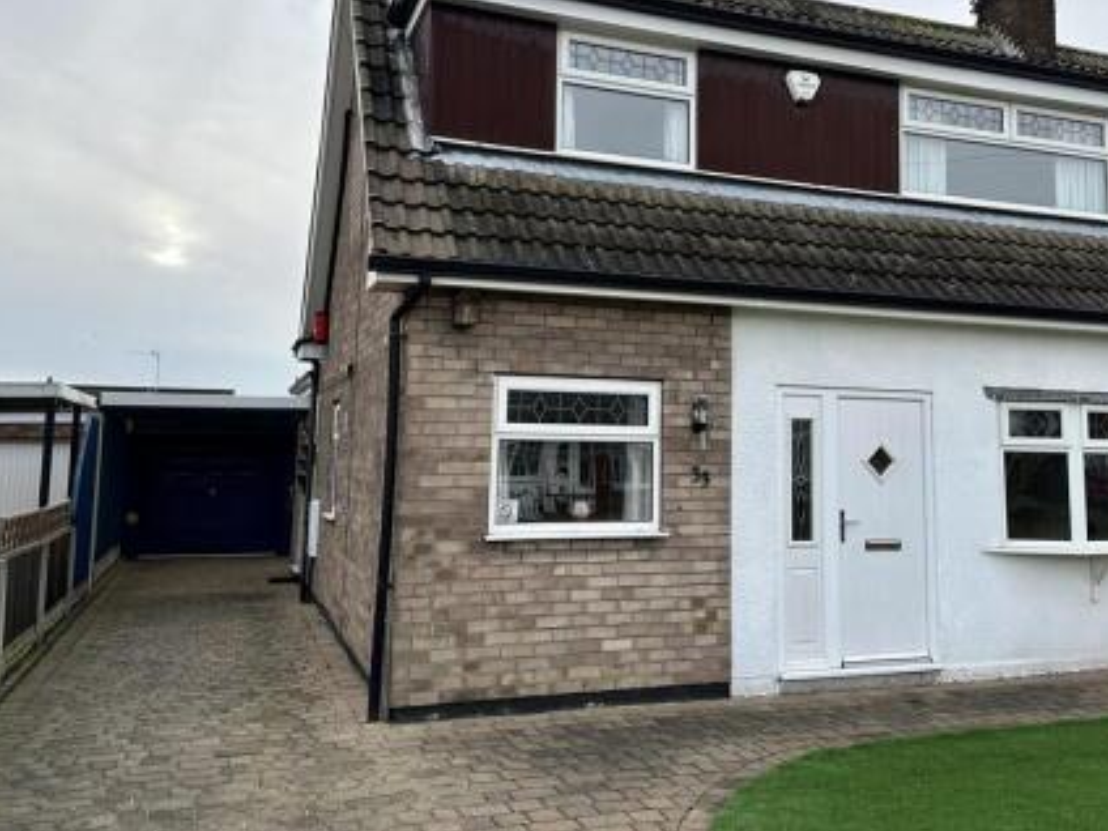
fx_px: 1056
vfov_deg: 42.6
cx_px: 649
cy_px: 315
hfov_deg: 55.1
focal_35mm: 33
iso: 80
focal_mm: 6.86
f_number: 1.78
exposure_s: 1/843
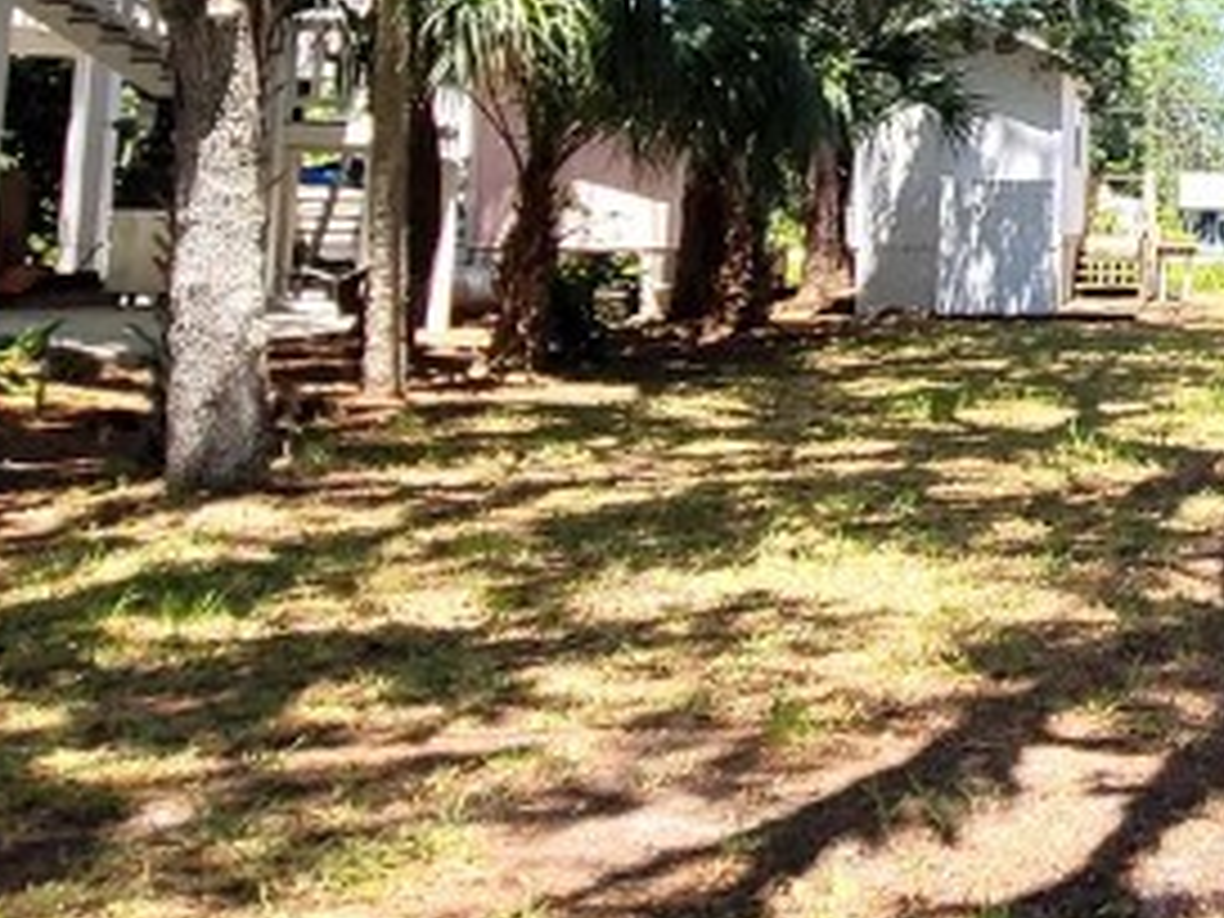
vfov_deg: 28.4
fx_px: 1733
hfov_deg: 30.6
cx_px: 1588
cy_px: 76
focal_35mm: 49
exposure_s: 1/625
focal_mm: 2.2
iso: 64
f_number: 2.2
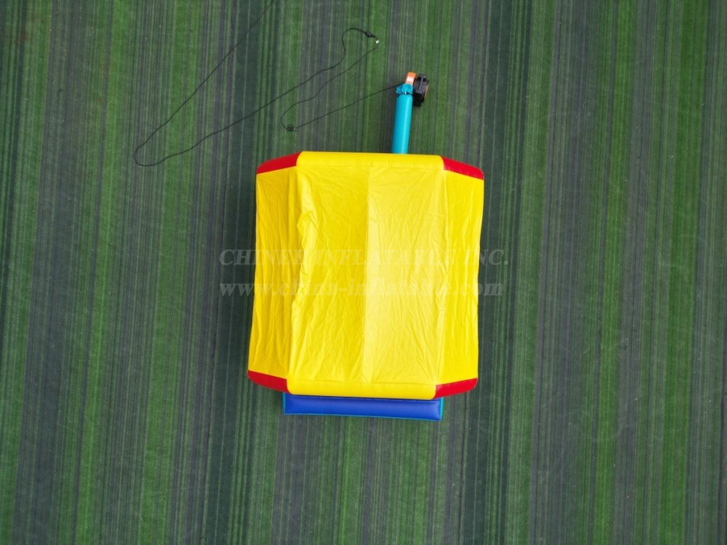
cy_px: 272
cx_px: 364
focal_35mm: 24
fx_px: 504
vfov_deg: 56.8
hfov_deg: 71.6
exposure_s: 1/2500
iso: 200
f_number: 1.7
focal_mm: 6.72
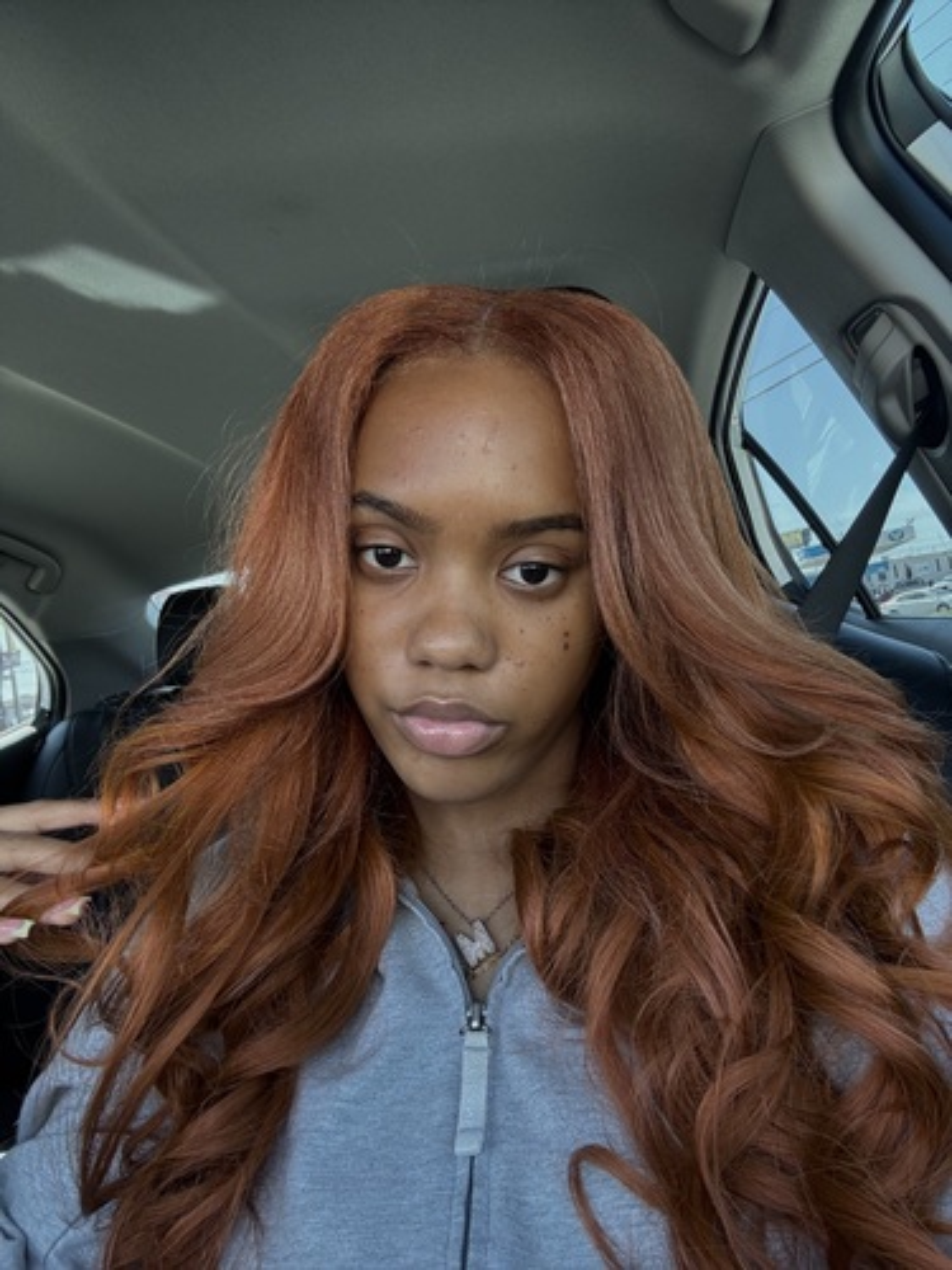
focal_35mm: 23
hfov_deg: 58.9
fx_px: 843
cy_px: 635
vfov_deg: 73.9
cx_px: 476
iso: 80
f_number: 1.9
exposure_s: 1/80
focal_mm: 2.69
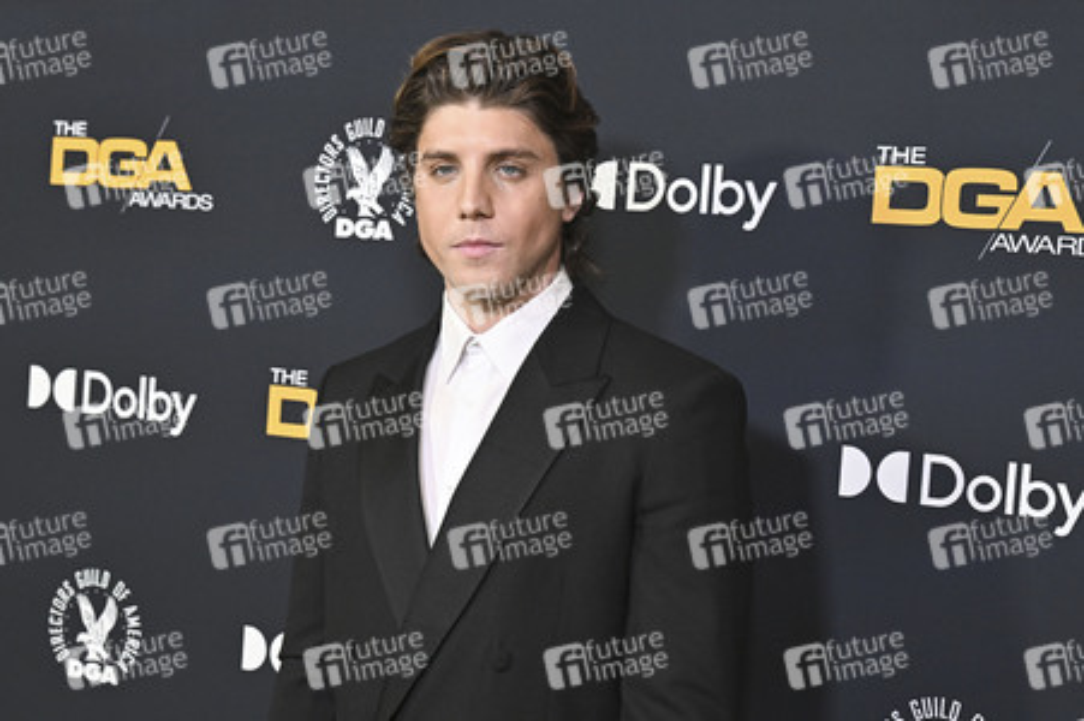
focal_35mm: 63
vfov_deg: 21.5
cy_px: 360
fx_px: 1896
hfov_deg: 31.9
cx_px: 542
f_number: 5.6
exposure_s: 1/320
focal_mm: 63
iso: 2500
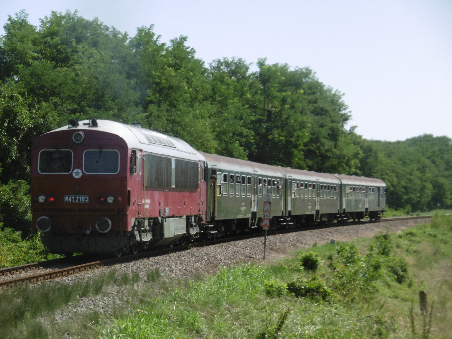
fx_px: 1358
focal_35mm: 104
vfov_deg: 14.2
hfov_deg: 18.9
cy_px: 170
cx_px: 226
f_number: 4.8
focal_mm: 18.6
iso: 100
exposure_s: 1/500
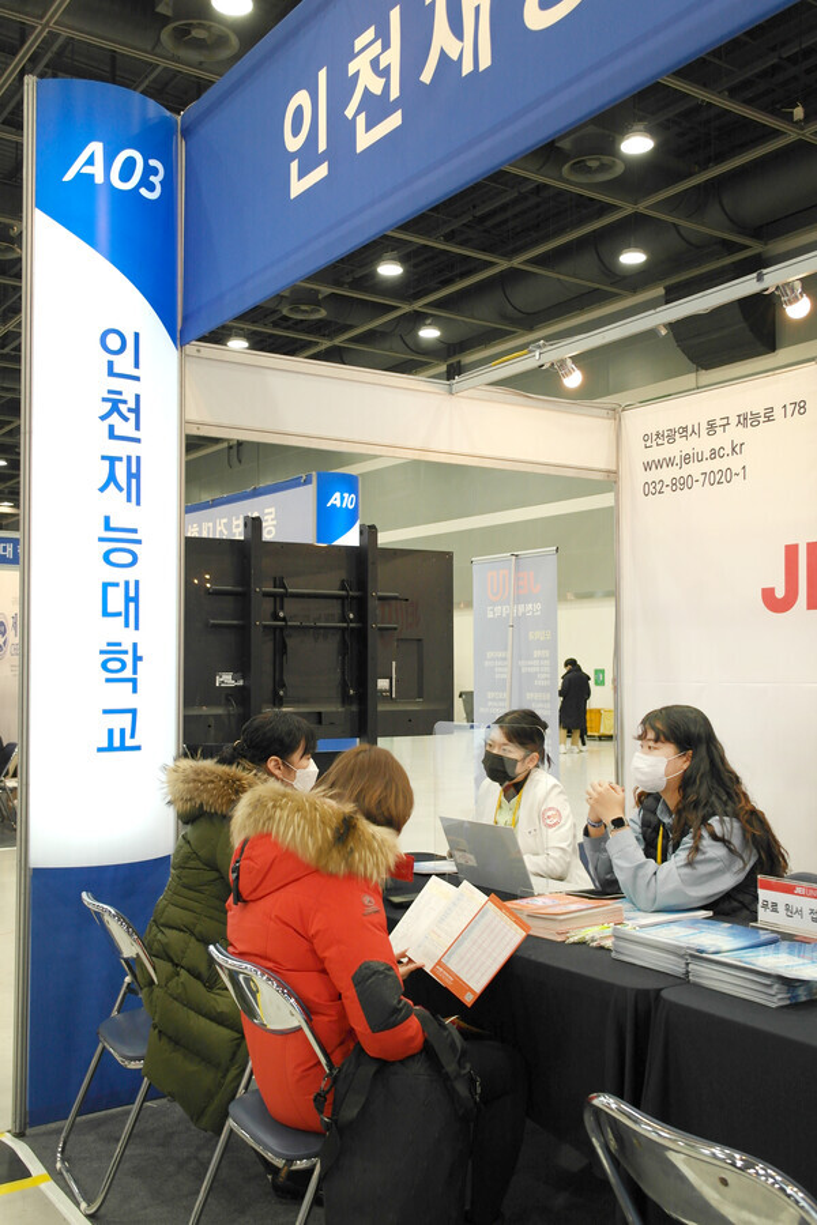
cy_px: 612
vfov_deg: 57.2
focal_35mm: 33
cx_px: 408
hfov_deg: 40.0
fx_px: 1123
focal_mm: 22
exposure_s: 1/80
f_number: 3.5
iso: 200
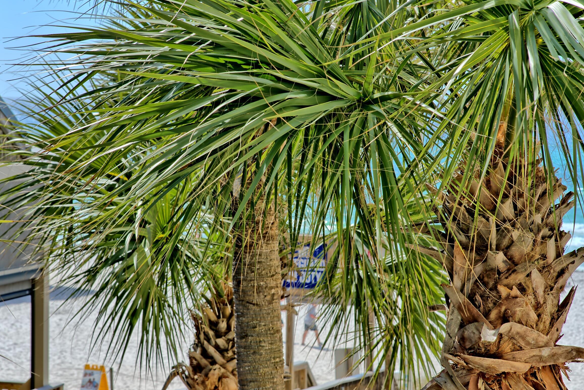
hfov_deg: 18.6
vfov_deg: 12.5
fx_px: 1785
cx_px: 281
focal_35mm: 110
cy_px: 217
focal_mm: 85
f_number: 9.5
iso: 100
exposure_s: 1/200
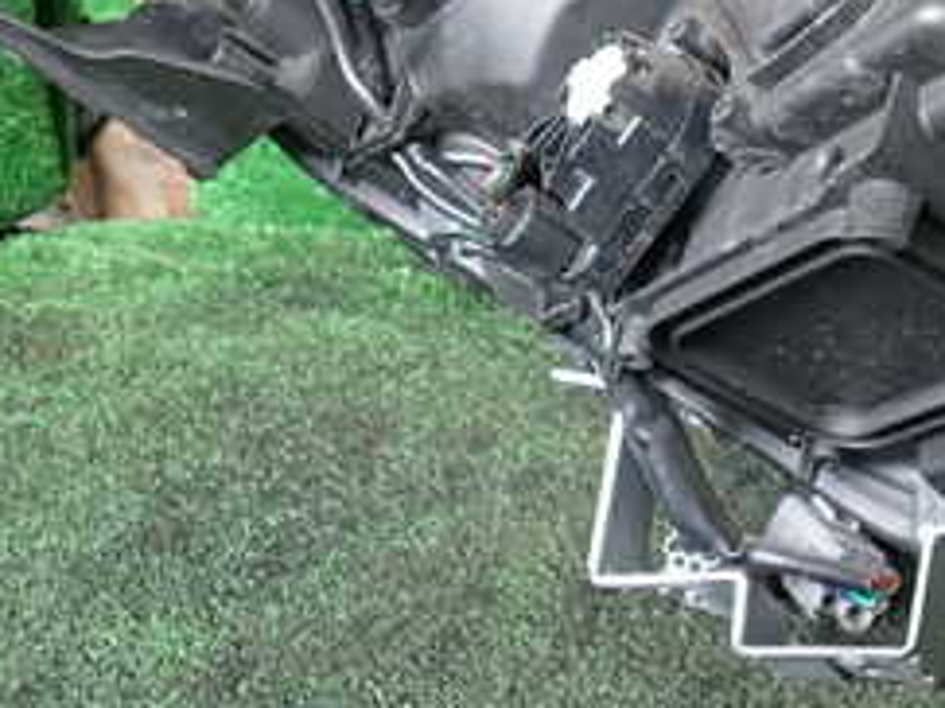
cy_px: -97
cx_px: 949
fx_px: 2019
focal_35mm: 74
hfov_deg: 25.1
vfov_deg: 19.0
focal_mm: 5.4
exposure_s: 1/60
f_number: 2.3
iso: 160
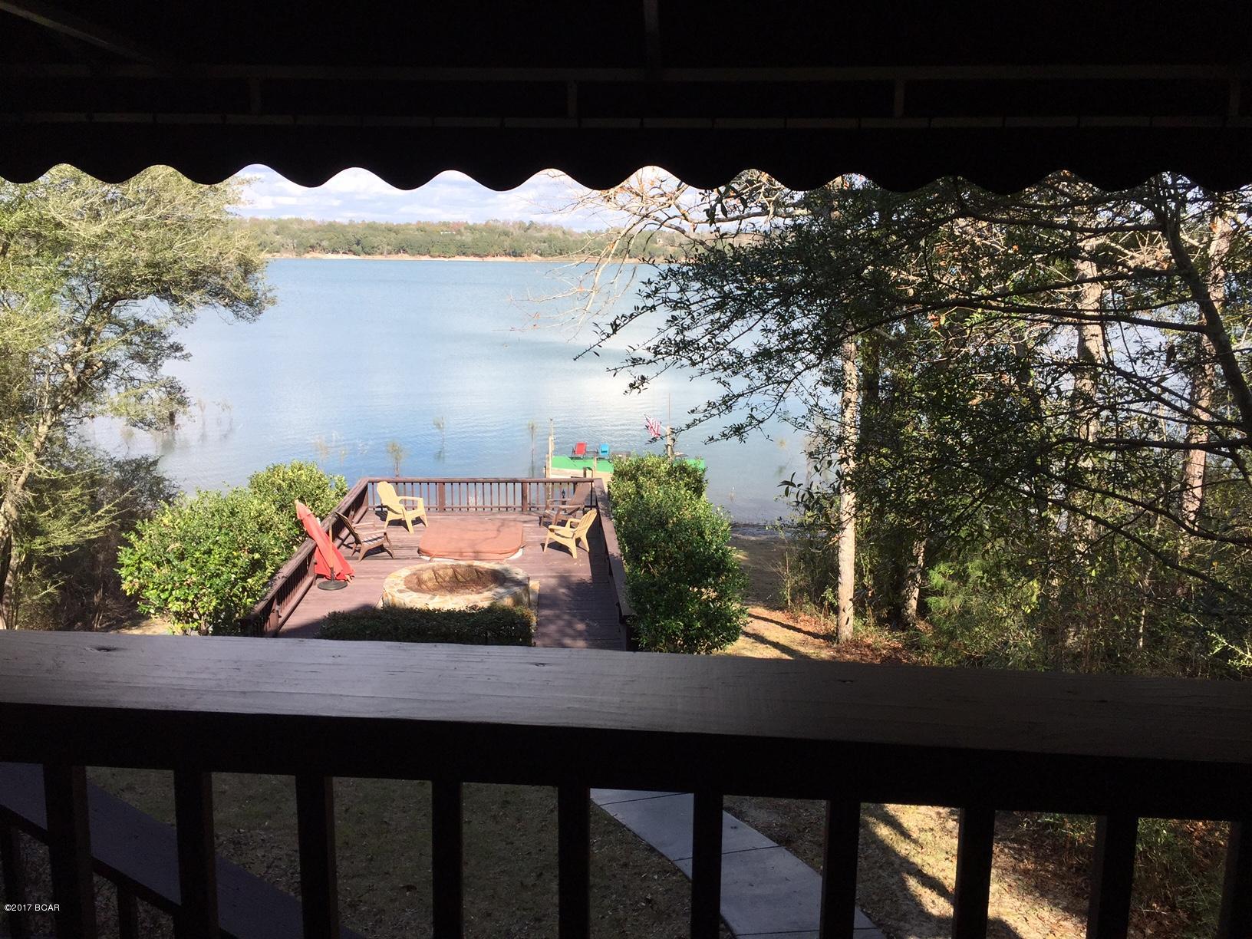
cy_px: 470
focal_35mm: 29
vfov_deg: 48.2
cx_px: 626
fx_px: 1049
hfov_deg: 61.7
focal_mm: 4.15
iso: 32
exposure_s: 1/1199
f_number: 2.2
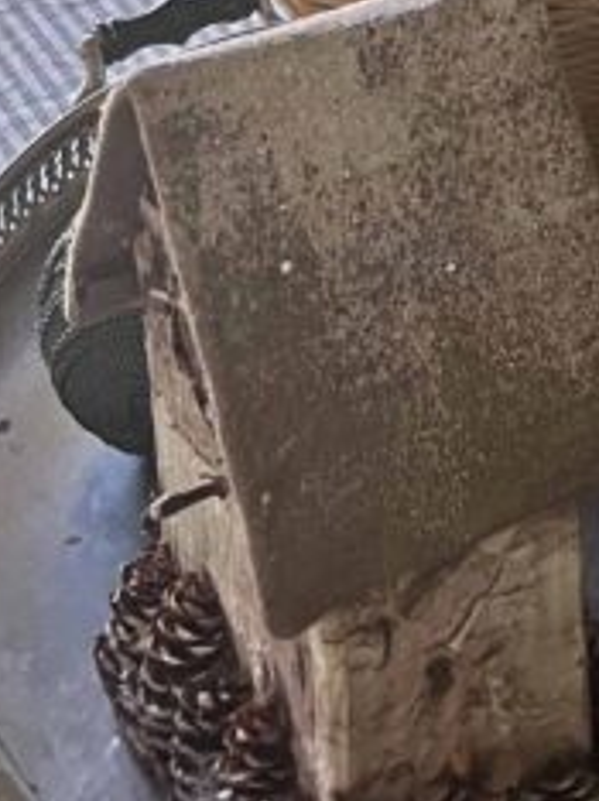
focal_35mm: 114
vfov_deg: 14.5
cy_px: -780
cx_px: 1041
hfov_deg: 12.0
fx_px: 2635
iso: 125
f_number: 1.5
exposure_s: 1/88
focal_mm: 5.7
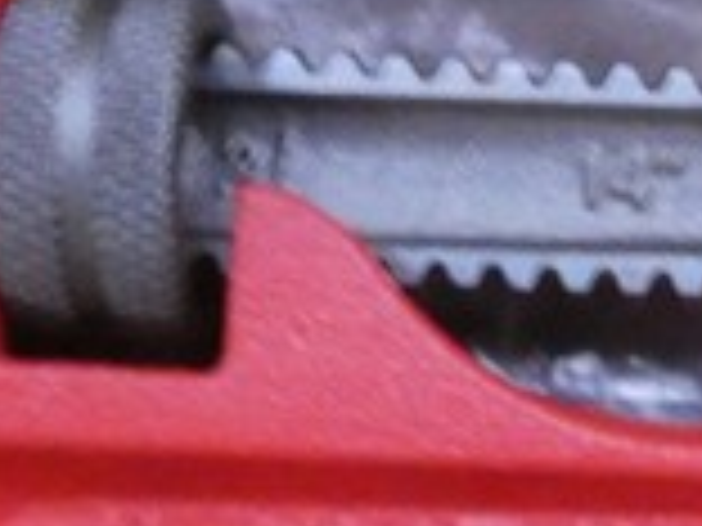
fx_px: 1886
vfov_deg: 15.8
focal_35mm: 93
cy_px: 387
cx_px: 821
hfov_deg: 19.9
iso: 1600
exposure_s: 1/10
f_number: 8
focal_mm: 3.6
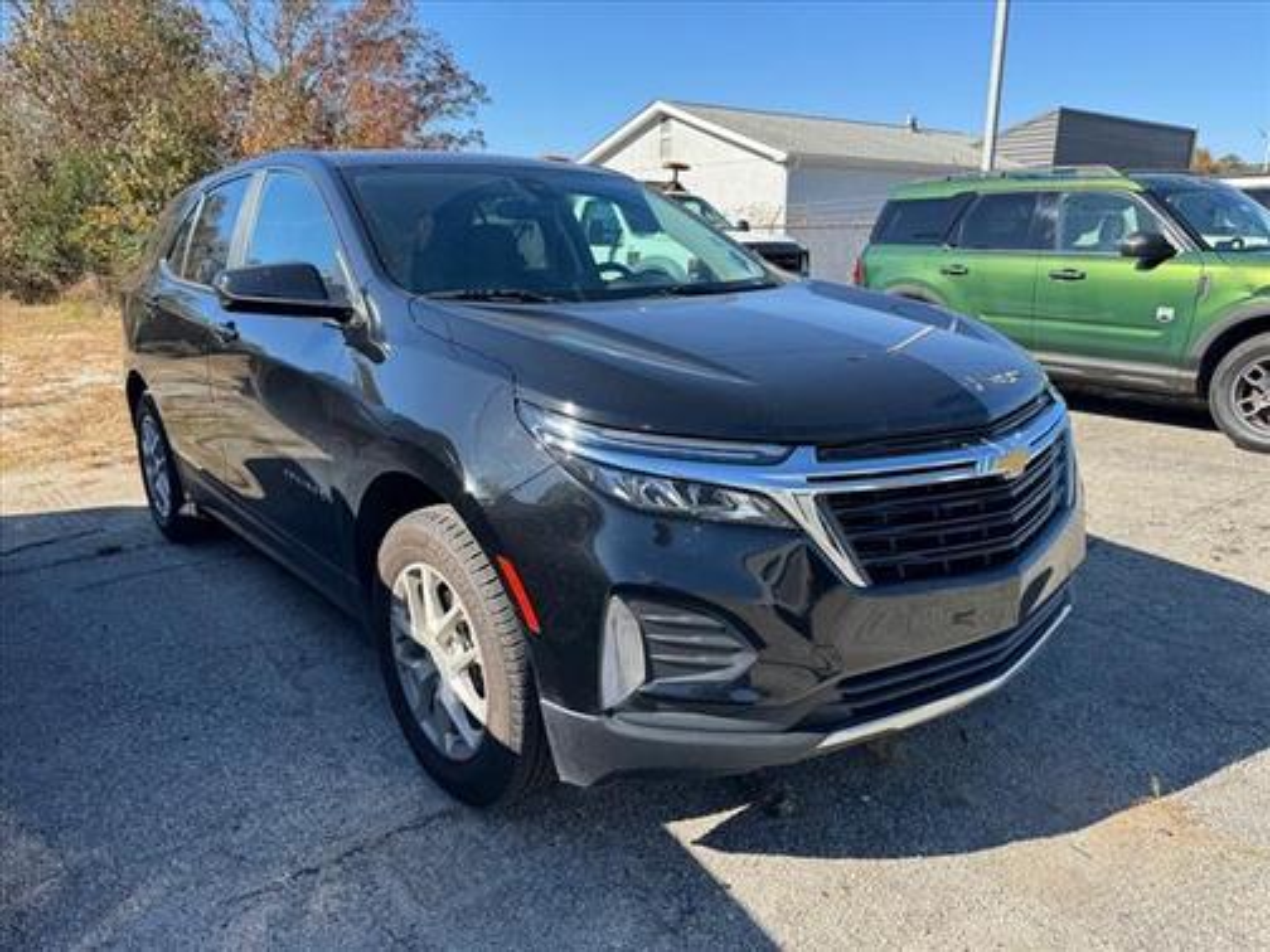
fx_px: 881
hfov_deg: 71.6
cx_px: 635
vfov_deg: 56.8
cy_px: 476
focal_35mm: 24
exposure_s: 1/1339
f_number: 1.78
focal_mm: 6.76
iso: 80
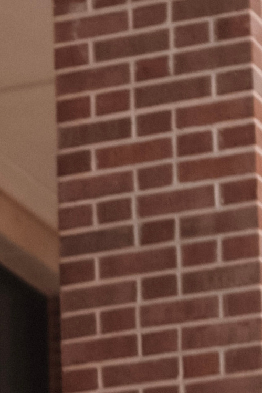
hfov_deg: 5.9
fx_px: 2520
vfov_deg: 8.6
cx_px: -158
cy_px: 653
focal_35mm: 231
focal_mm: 30
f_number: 1.4
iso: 160
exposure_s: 1/1800
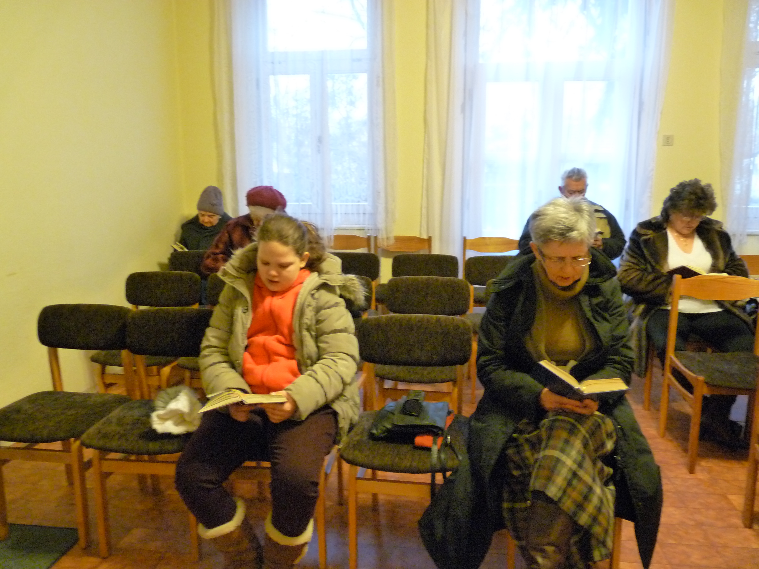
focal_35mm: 27
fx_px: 592
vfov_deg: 51.4
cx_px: 380
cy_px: 284
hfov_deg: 65.3
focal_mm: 4.8
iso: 800
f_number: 2.8
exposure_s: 1/15
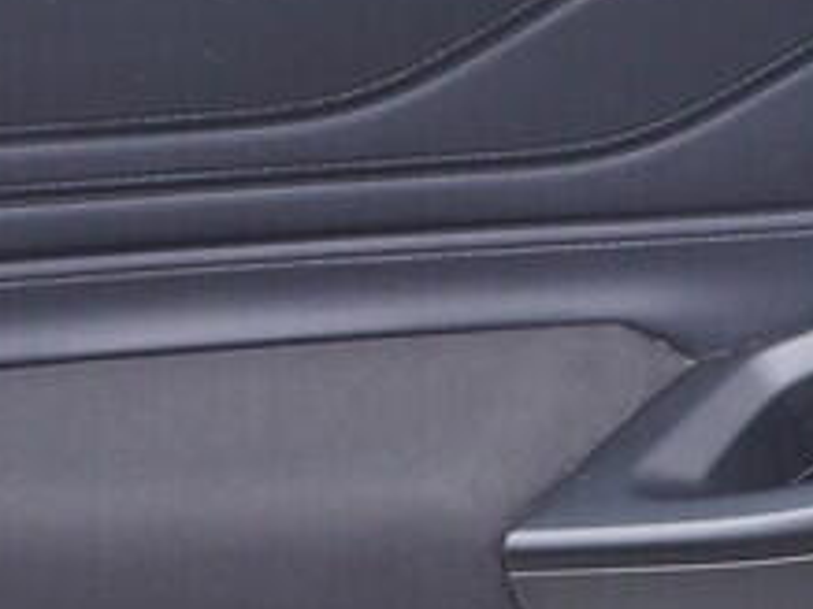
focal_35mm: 162
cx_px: 917
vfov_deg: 9.2
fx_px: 3803
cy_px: 262
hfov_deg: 12.0
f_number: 2.8
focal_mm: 24
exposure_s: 1/40
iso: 125
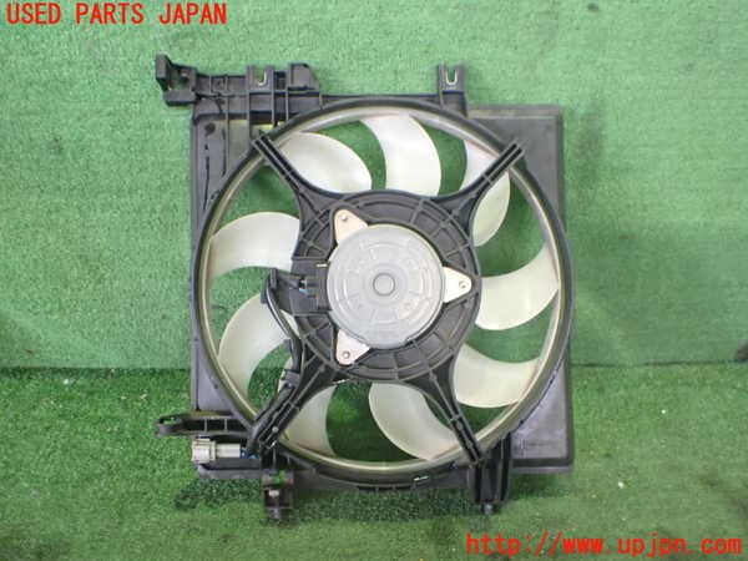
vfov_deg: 46.8
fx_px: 648
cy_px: 280
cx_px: 374
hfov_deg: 60.0
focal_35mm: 30
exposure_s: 1/40
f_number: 2.3
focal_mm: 5.4
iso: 800
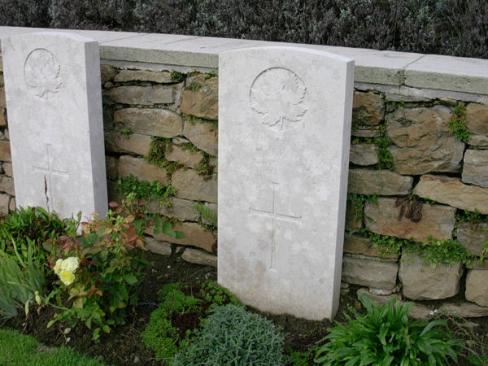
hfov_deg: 42.1
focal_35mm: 45
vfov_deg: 32.2
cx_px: 244
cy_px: 183
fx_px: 634
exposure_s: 1/264
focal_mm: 6.7
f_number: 5.8
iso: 70
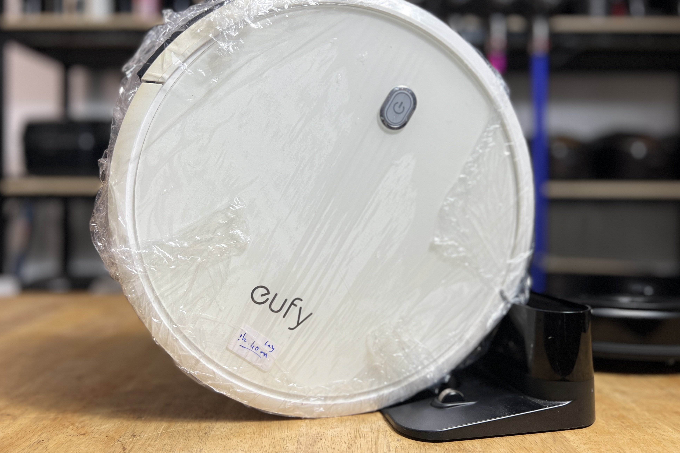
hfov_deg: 65.5
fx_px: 529
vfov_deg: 46.3
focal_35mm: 28
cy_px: 205
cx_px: 339
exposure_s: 1/100
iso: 40
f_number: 1.5
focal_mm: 5.7
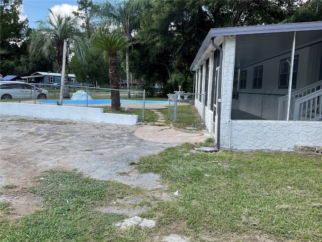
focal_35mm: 29
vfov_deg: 48.2
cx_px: 161
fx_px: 270
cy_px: 121
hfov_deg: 61.7
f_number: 1.8
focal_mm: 3
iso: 16
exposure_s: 1/586
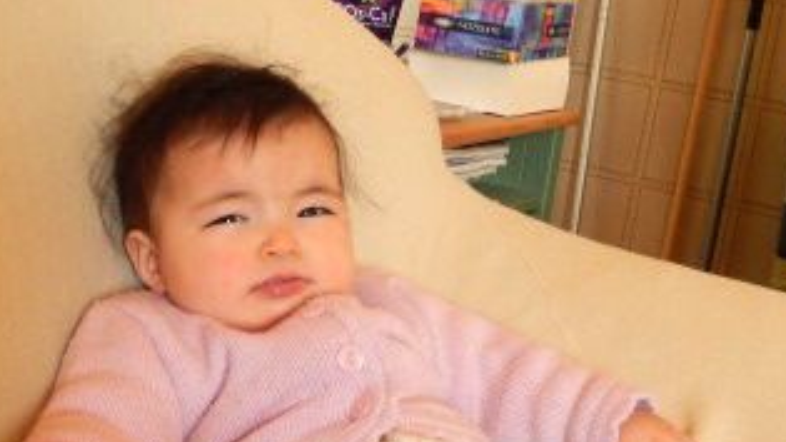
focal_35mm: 62
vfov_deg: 19.4
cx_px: 342
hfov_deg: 33.8
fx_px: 1292
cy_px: 197
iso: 360
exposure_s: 1/30
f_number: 3.6
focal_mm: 5.1
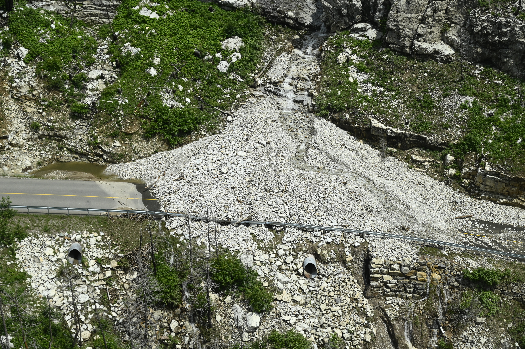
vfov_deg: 21.9
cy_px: 174
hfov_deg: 32.4
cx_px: 262
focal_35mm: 62
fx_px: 904
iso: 800
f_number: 5.6
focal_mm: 62
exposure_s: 1/3200
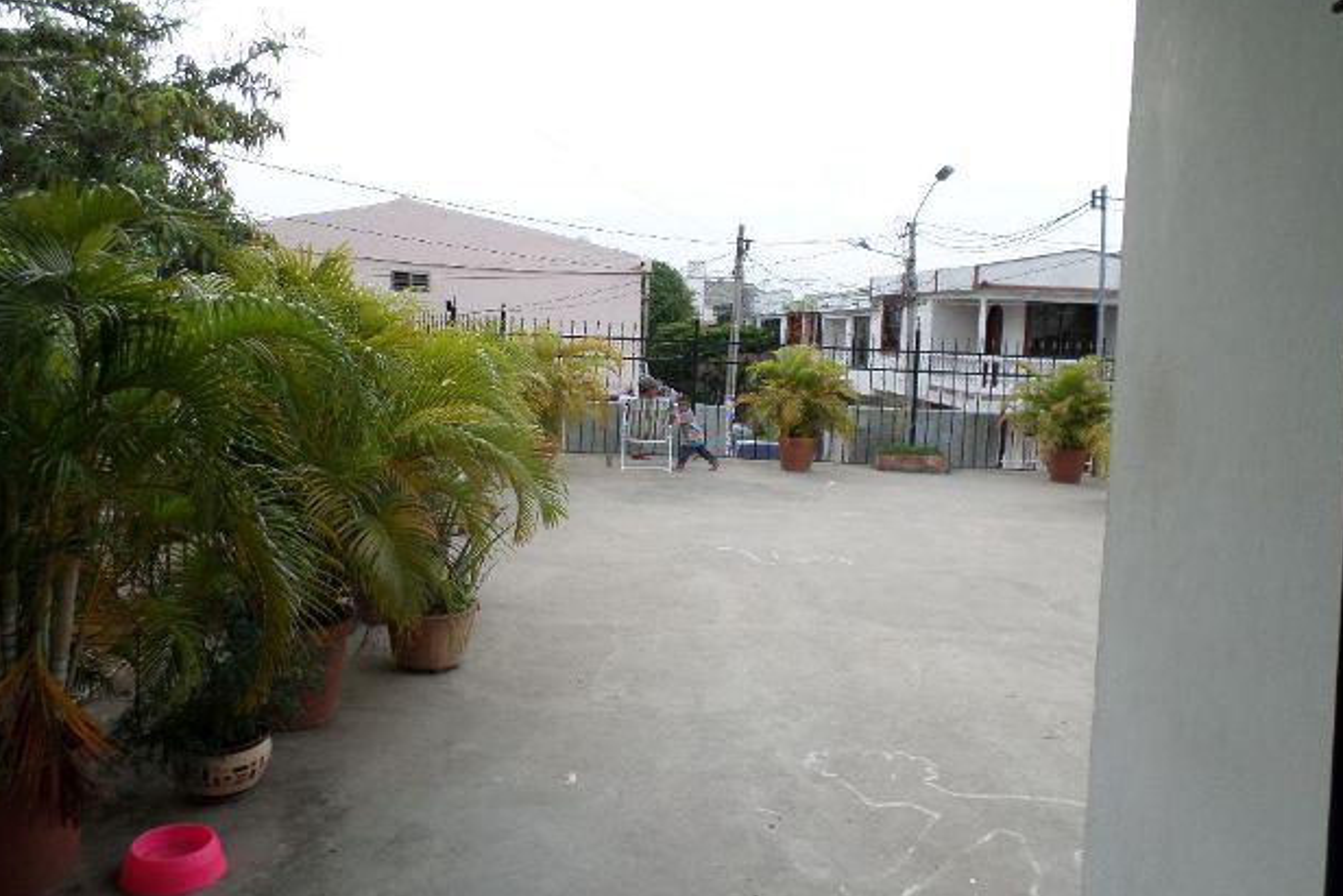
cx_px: 656
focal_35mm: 27
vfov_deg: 47.9
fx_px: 1007
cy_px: 425
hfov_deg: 67.4
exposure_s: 1/350
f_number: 2.5
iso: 80
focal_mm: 4.5
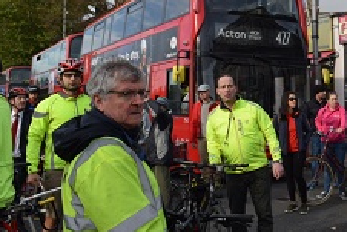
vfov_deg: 25.2
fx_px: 511
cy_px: 55
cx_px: 287
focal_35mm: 53
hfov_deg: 36.0
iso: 200
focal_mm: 20
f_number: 9
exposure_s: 1/320
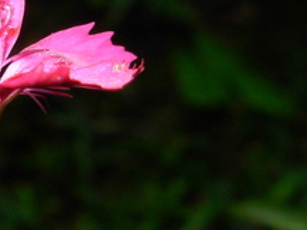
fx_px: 1242
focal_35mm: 140
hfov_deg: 13.8
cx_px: -13
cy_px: 80
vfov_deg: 10.6
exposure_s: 1/22.6
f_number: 4.9
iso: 79
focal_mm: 6.3
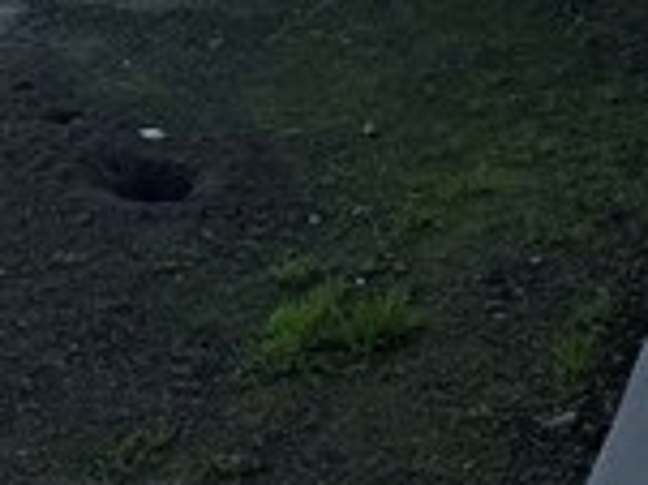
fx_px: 1908
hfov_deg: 18.9
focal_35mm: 102
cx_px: 584
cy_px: -412
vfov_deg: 13.0
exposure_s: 1/2801
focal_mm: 6.76
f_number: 1.78
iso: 80
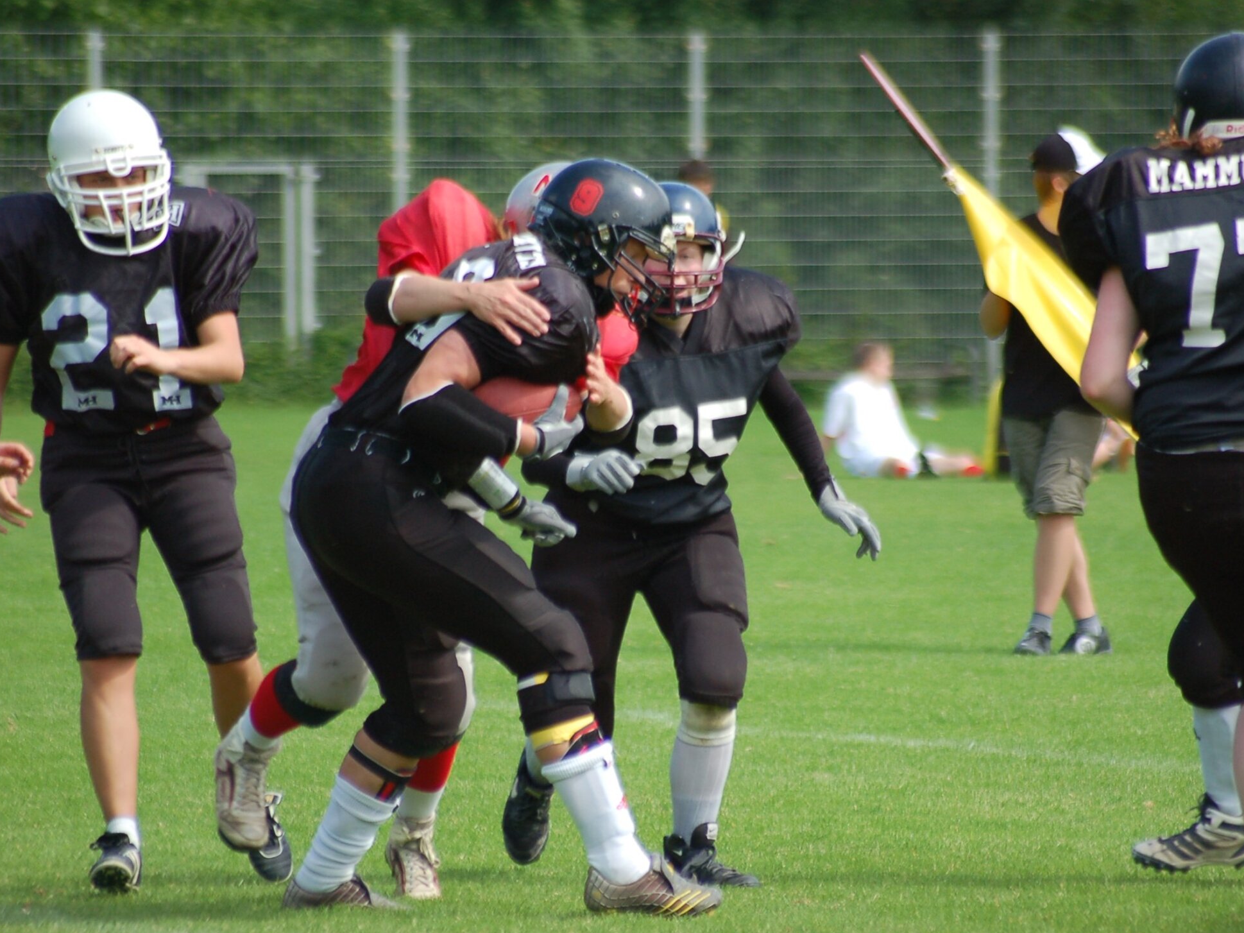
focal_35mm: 490
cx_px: 681
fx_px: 17608
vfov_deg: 3.0
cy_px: 467
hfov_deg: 4.0
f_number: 5.6
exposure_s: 1/800
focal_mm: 300
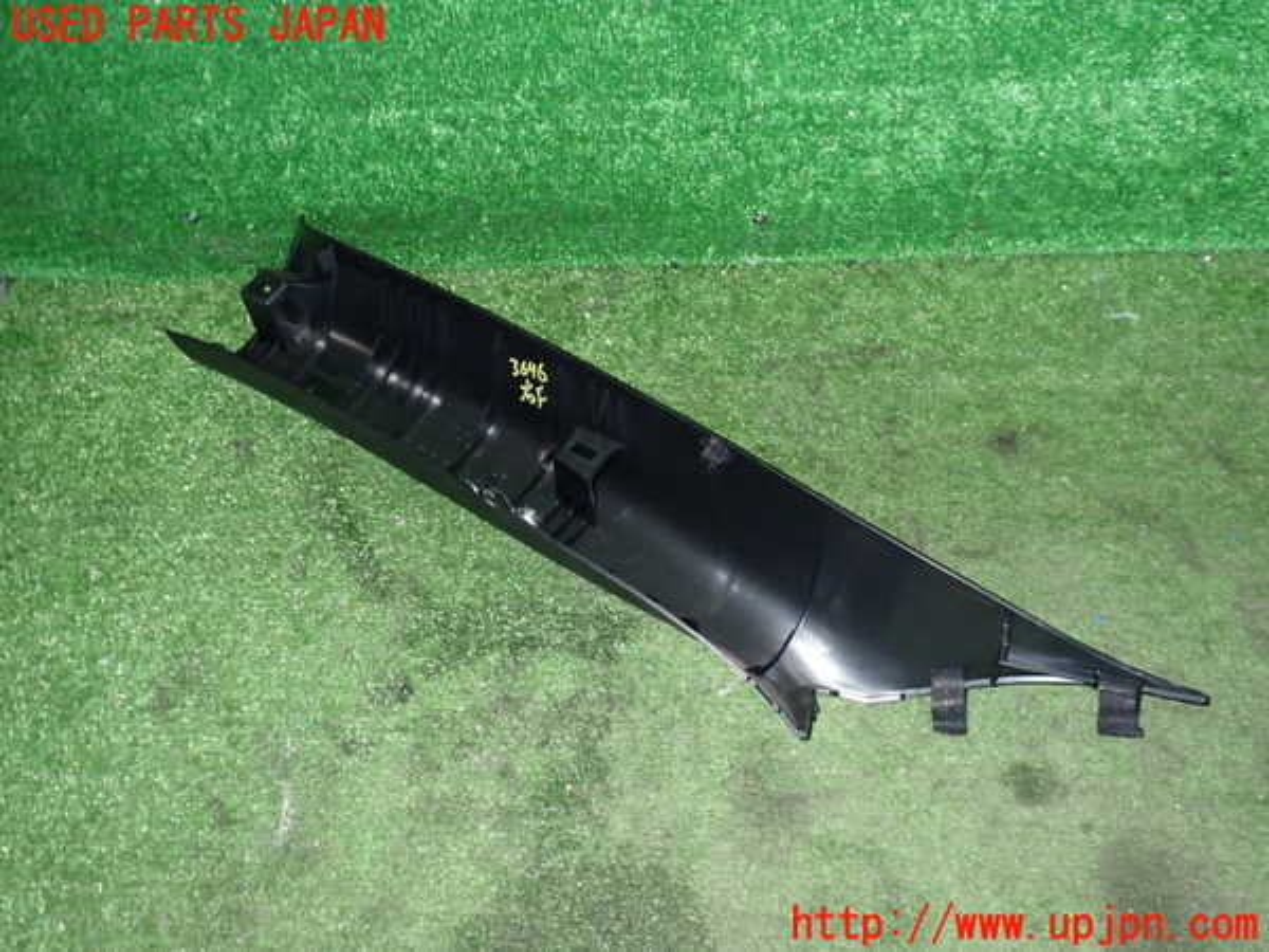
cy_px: 476
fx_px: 1100
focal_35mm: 30
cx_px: 634
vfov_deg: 46.8
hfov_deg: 60.0
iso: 500
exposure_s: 1/30
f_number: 6.3
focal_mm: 5.4
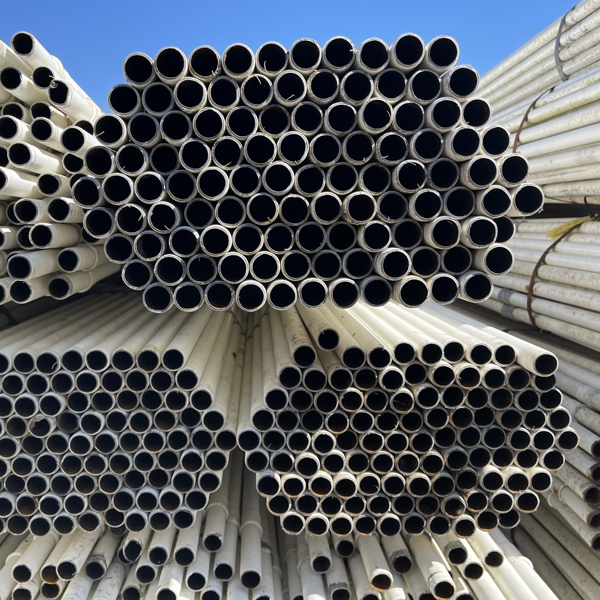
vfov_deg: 52.5
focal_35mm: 31
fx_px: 608
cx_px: 257
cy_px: 300
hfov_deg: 52.4
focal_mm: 5.1
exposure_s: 1/1739
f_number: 1.6
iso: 32
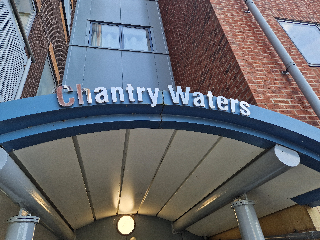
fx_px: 213
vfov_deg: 58.9
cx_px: 160
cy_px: 120
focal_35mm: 23
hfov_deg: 73.9
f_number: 1.8
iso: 50
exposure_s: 1/146
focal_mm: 5.4
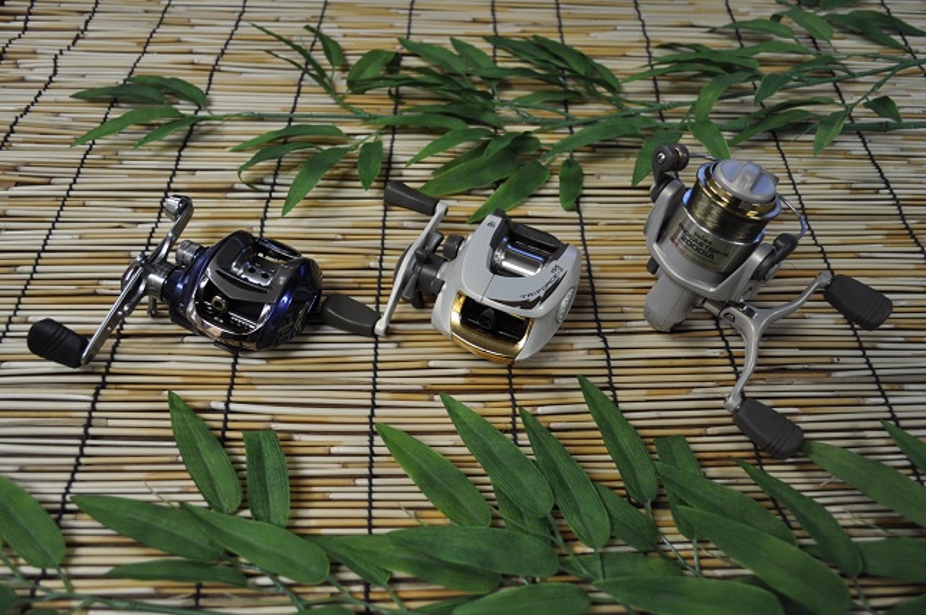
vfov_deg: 39.9
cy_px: 308
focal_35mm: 33
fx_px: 848
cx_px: 463
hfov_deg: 57.3
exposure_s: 1/60
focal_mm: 22
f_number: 4
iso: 450
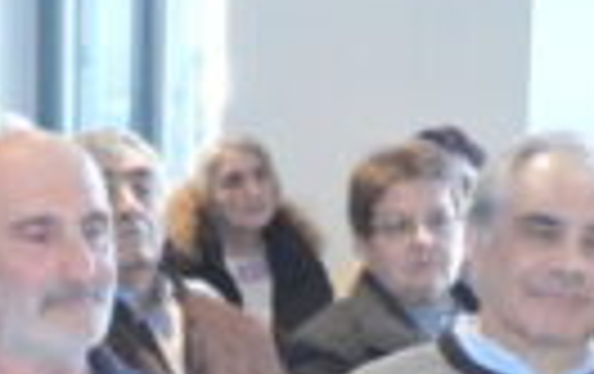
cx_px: -45
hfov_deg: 15.2
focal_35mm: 134
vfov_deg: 9.5
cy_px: 572
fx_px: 2173
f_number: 2.8
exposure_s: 1/80
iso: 800
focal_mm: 4.3
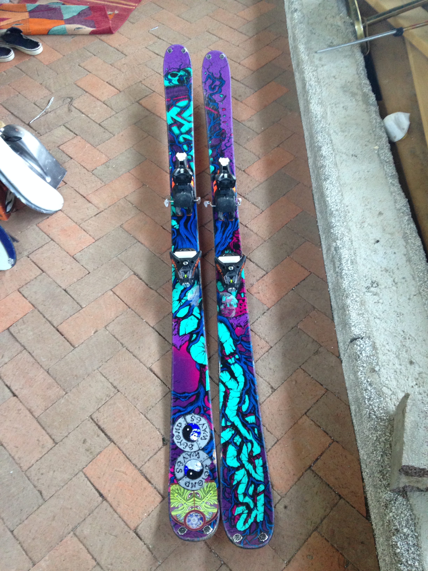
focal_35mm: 33
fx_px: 544
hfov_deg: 42.9
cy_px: 286
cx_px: 214
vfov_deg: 55.4
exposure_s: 1/20
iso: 200
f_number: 2.4
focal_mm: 4.12
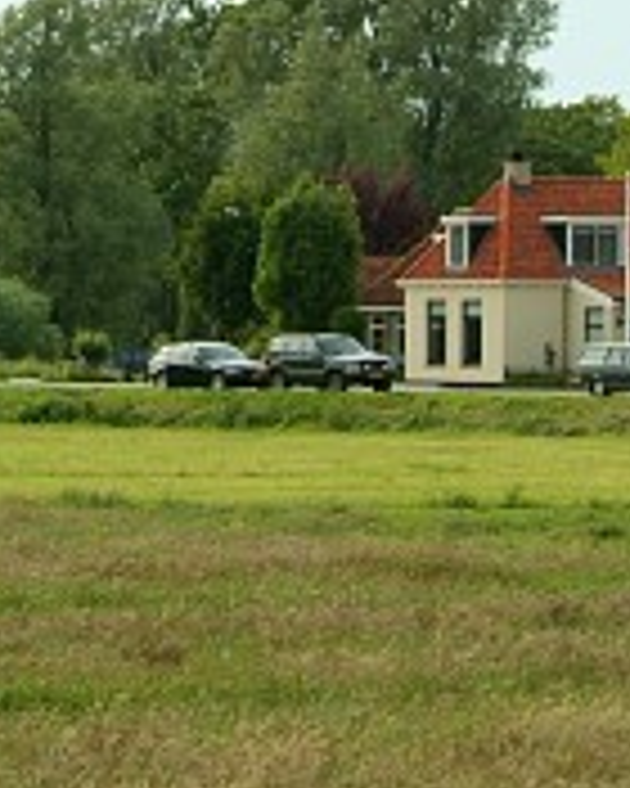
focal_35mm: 370
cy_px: 214
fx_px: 8624
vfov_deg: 5.2
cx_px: 670
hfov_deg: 4.2
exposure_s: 1/180
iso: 400
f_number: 13
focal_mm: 102
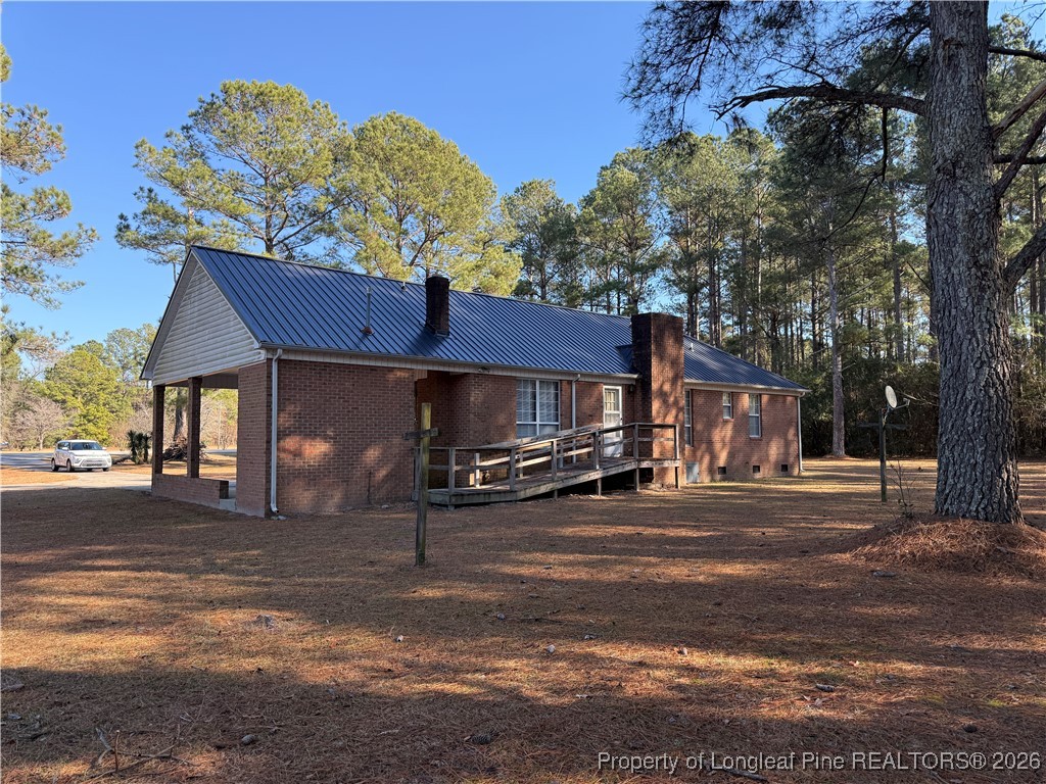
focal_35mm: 24
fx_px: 725
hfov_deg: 71.6
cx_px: 523
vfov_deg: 56.8
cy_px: 392
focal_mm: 6.76
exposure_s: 1/979
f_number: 1.78
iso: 100
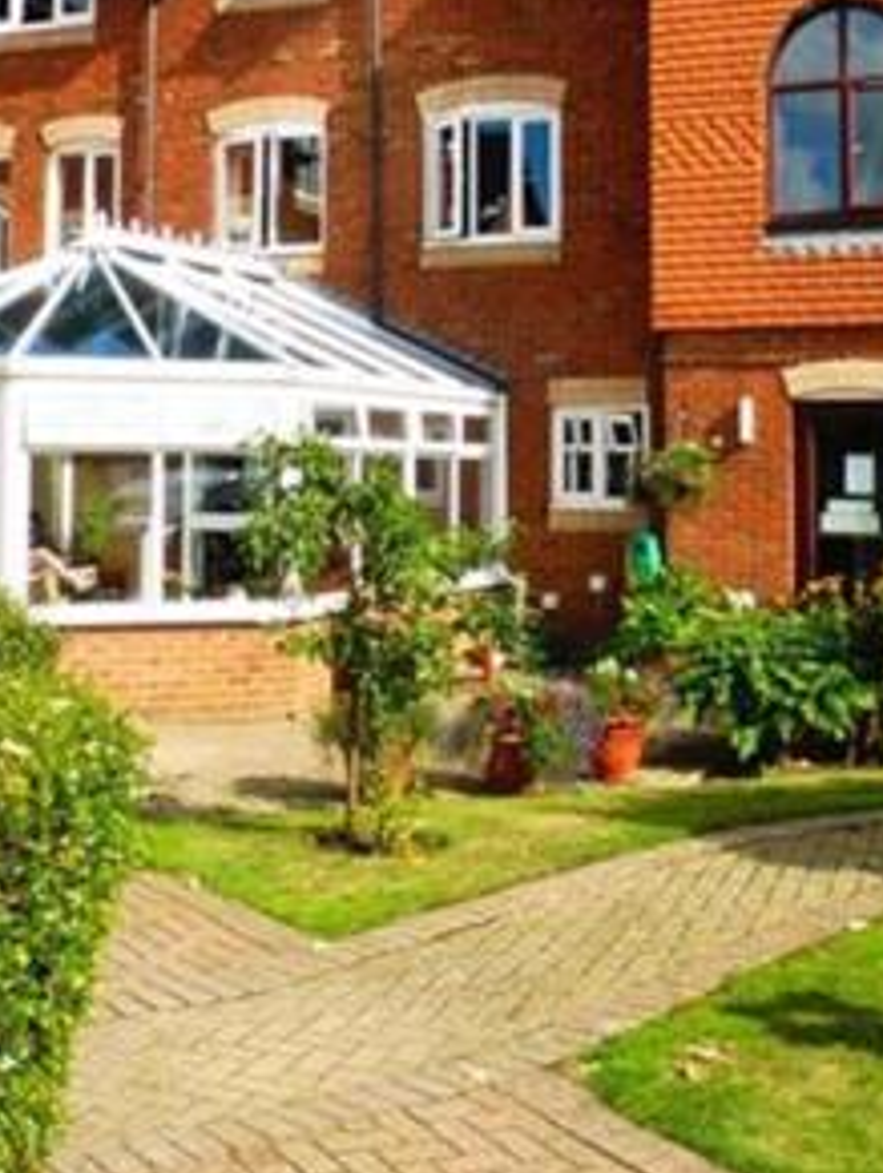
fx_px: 1629
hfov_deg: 30.3
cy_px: 329
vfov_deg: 38.8
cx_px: 365
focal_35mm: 48
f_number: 4
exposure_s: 1/640
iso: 100
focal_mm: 4.3
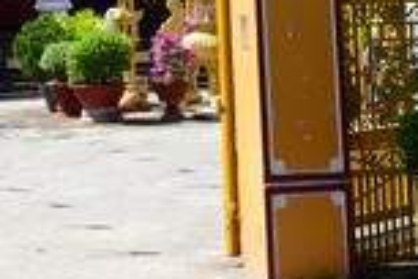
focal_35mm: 102
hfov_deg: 19.4
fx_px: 1184
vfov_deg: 12.8
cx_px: -11
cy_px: -118
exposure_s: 1/100
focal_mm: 24
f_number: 9
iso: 100
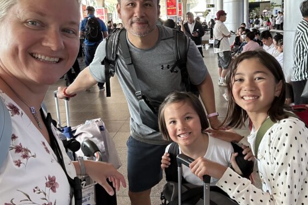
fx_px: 282
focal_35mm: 33
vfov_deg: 39.7
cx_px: 166
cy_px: 77
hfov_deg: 57.1
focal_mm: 2.69
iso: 125
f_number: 1.9
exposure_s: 1/60
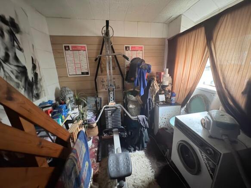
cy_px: 94
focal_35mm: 14
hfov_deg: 102.1
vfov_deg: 85.7
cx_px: 126
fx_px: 101
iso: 400
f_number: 2.2
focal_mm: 2.22
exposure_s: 1/8
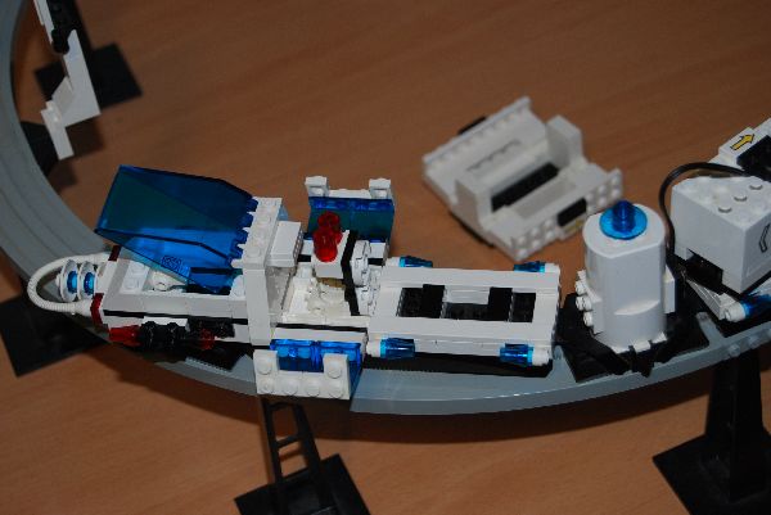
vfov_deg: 16.6
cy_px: 258
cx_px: 386
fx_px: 1768
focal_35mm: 82
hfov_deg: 24.6
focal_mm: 55
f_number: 5.6
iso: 400
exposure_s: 1/60
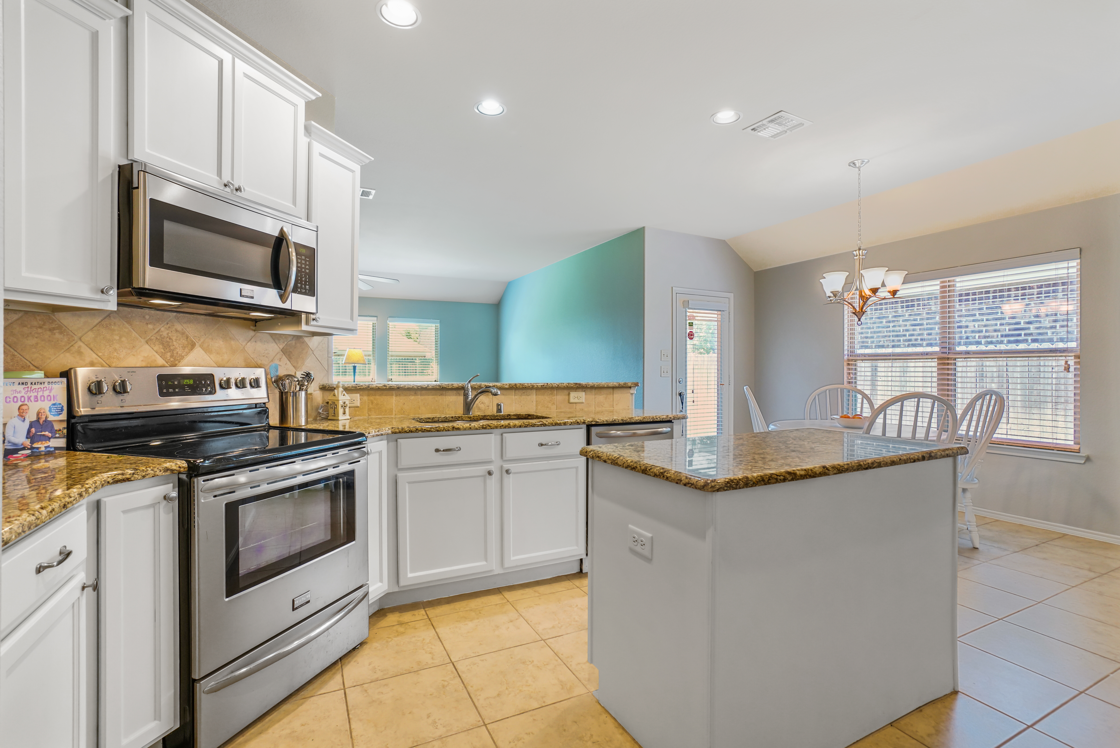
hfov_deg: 96.7
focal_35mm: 16
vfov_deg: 73.8
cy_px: 374
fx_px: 498
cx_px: 560
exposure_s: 1/40
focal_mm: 16
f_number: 8
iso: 1600
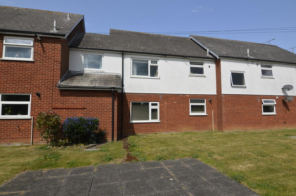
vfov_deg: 63.0
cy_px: 98
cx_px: 148
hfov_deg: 85.5
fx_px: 160
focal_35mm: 20
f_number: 9
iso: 100
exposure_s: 1/320
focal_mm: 13
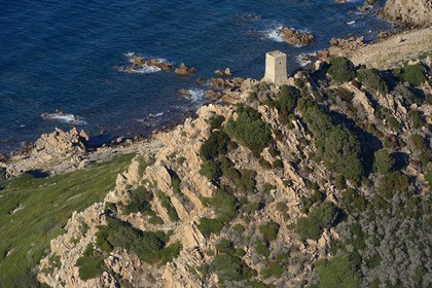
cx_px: 216
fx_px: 2400
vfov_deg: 6.9
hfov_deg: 10.3
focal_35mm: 200
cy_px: 144
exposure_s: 1/800
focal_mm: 200
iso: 400
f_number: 9
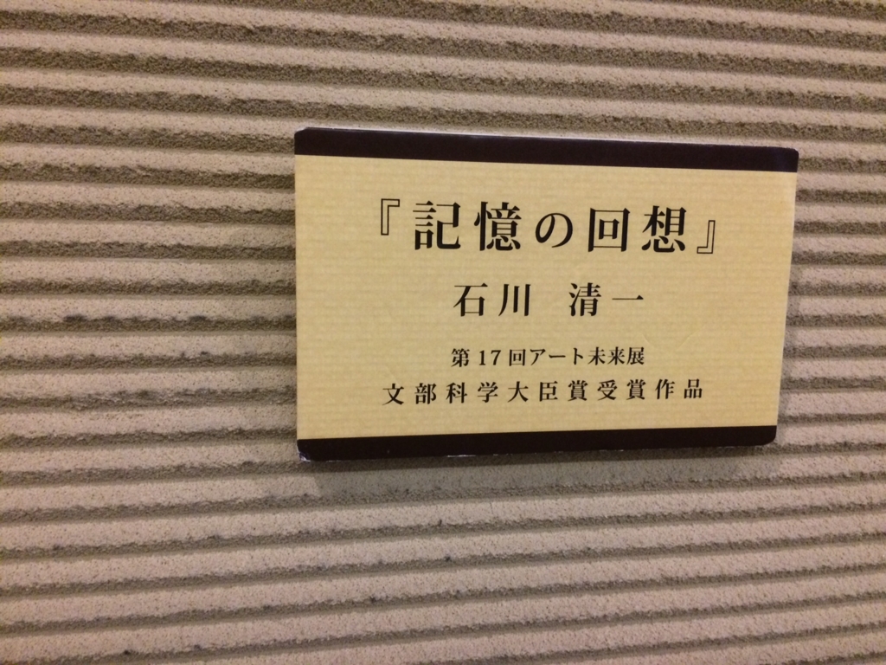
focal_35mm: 29
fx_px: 742
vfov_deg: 48.2
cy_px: 332
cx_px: 443
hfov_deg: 61.7
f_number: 2.2
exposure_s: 1/30
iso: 250
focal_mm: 4.15
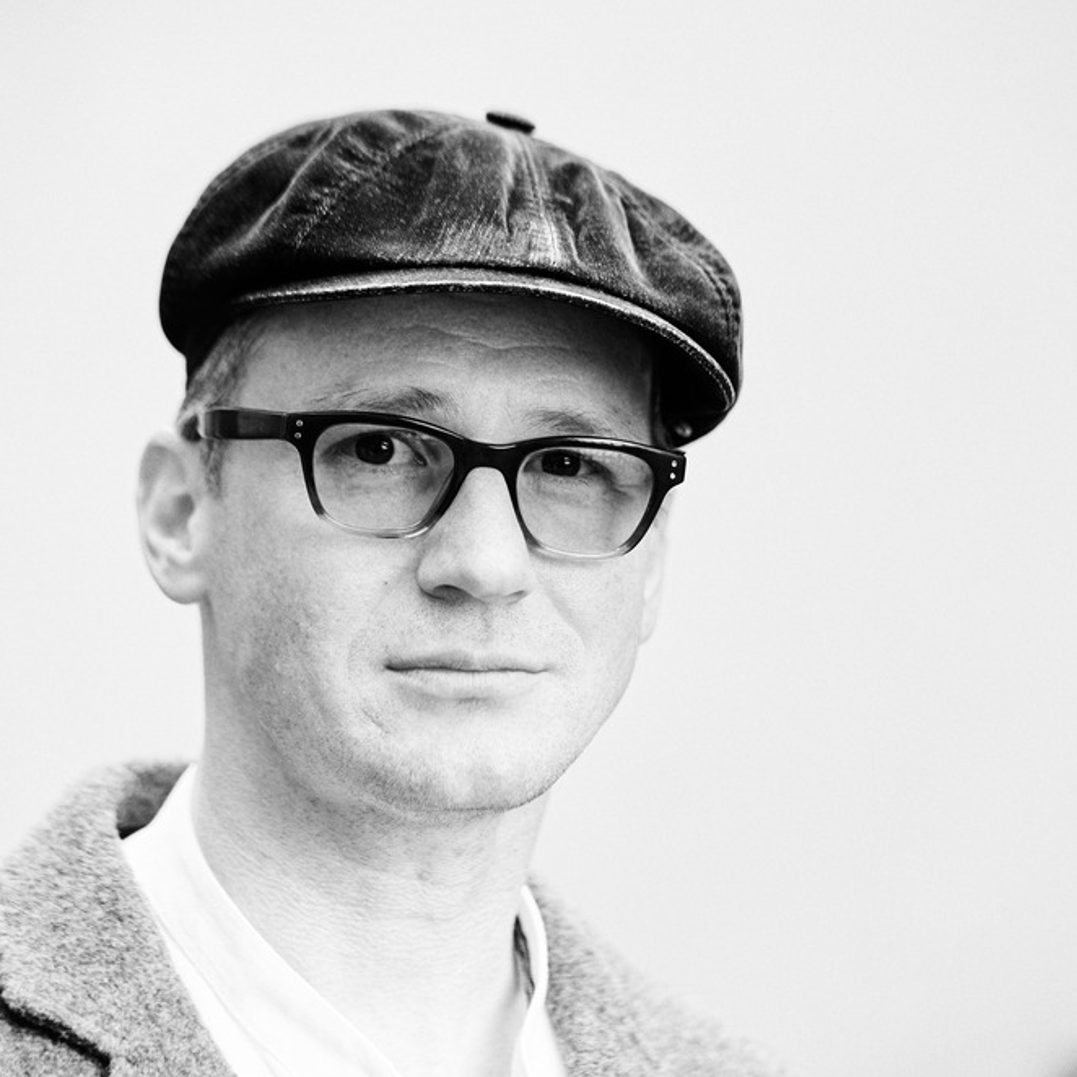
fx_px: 6547
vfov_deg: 9.4
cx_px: 535
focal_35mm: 186
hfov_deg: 9.4
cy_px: 538
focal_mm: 145
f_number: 3.5
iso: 500
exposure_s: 1/640
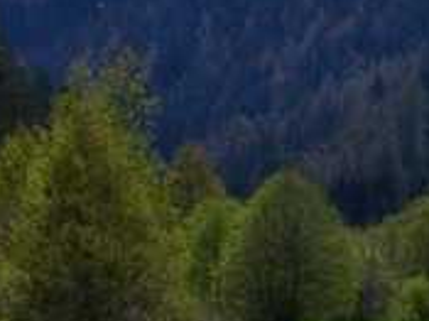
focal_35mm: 667
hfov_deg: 3.0
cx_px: -186
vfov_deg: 2.2
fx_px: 8261
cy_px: -130
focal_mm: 23.8
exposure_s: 1/640
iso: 64
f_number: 5.6
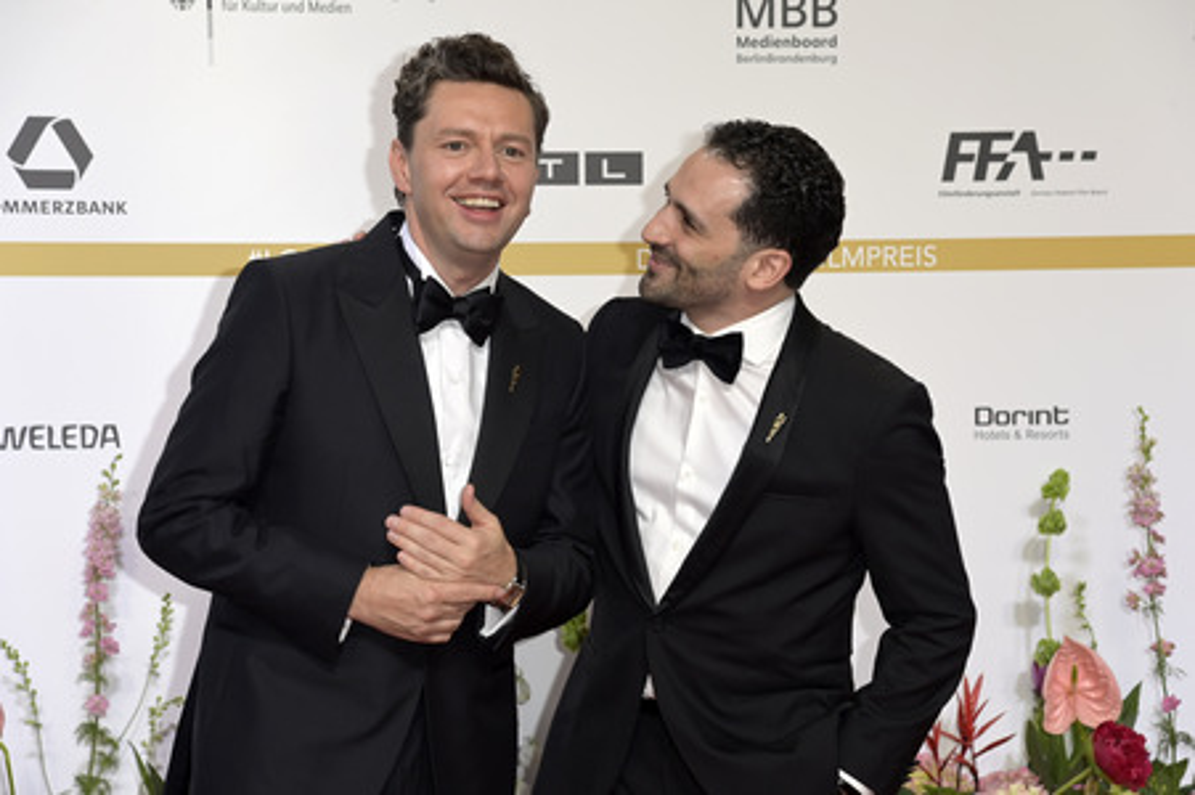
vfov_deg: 14.8
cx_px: 598
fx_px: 3052
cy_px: 398
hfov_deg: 22.2
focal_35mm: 92
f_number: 5
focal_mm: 92
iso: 640
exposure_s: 1/250
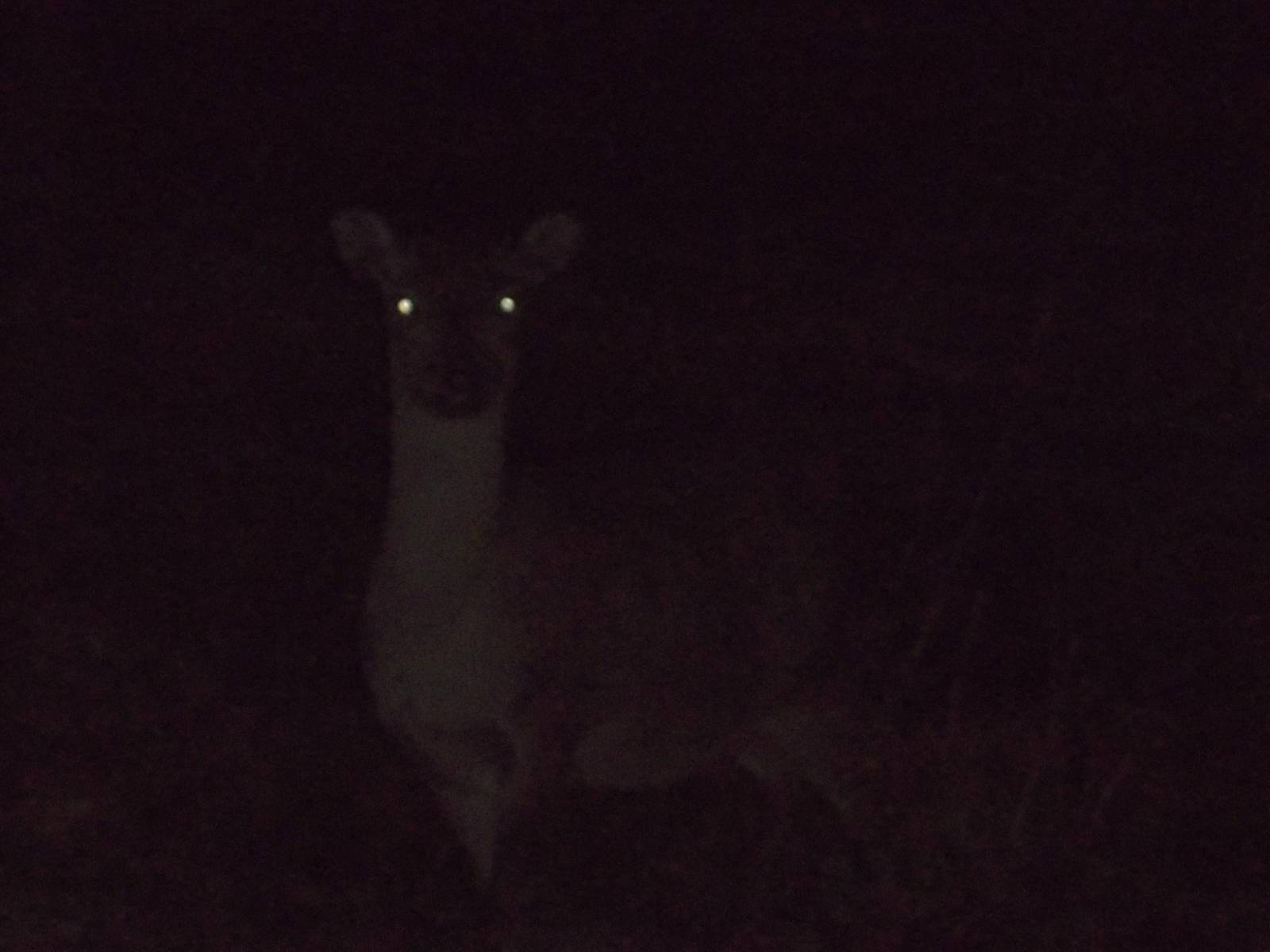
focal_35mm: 165
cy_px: 476
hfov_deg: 12.0
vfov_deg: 9.0
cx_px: 635
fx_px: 6054
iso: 400
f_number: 5.9
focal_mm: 29.5
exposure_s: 1/80
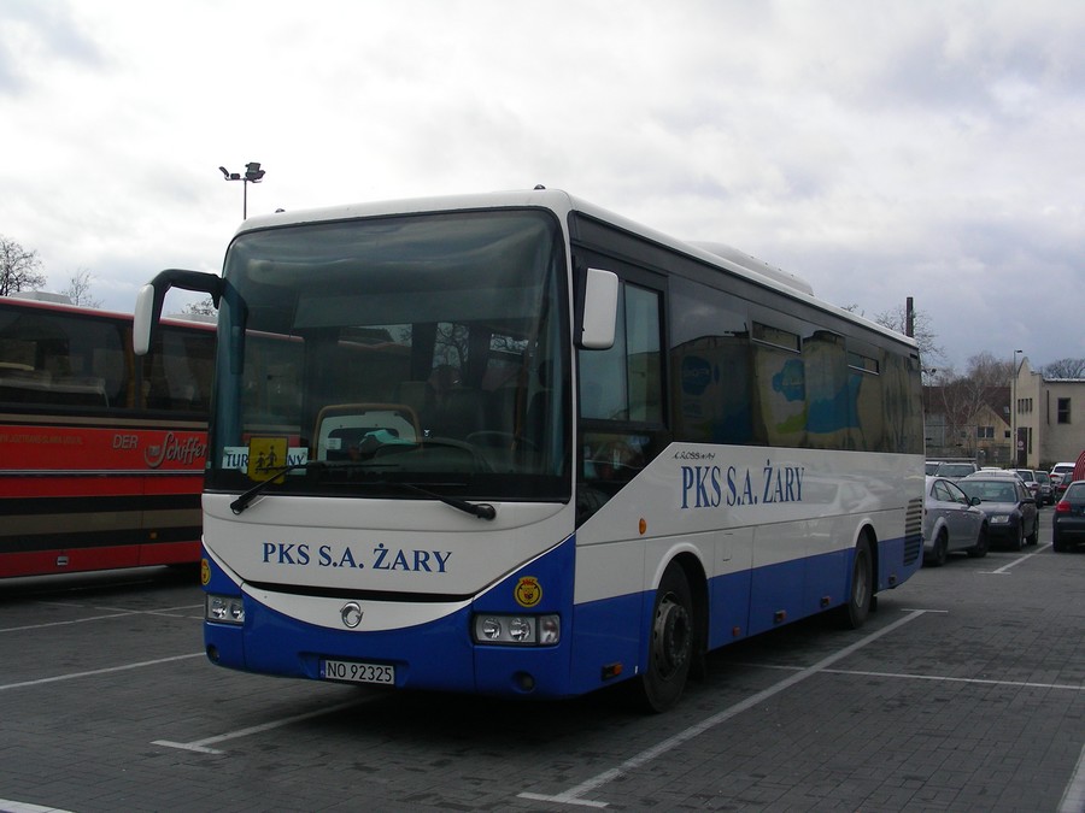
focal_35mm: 44
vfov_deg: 32.9
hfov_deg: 42.9
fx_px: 1379
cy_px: 406
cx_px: 542
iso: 50
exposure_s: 1/436
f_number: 4
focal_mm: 7.4
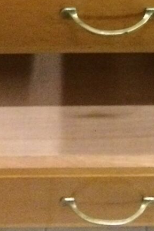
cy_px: -151
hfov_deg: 12.0
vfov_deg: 15.9
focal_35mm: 114
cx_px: 111
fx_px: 731
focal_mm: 4.15
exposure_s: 1/17
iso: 500
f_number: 2.2
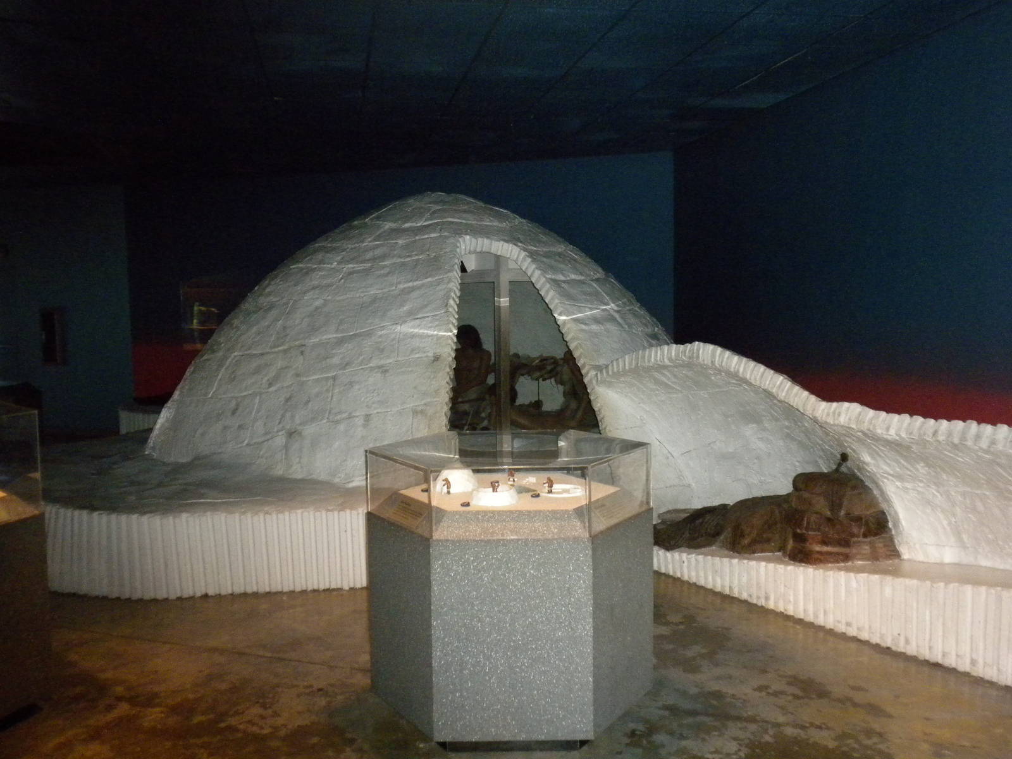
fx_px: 1082
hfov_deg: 50.1
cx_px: 506
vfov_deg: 38.7
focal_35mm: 37
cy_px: 380
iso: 569
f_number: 3.5
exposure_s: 1/30
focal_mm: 6.6
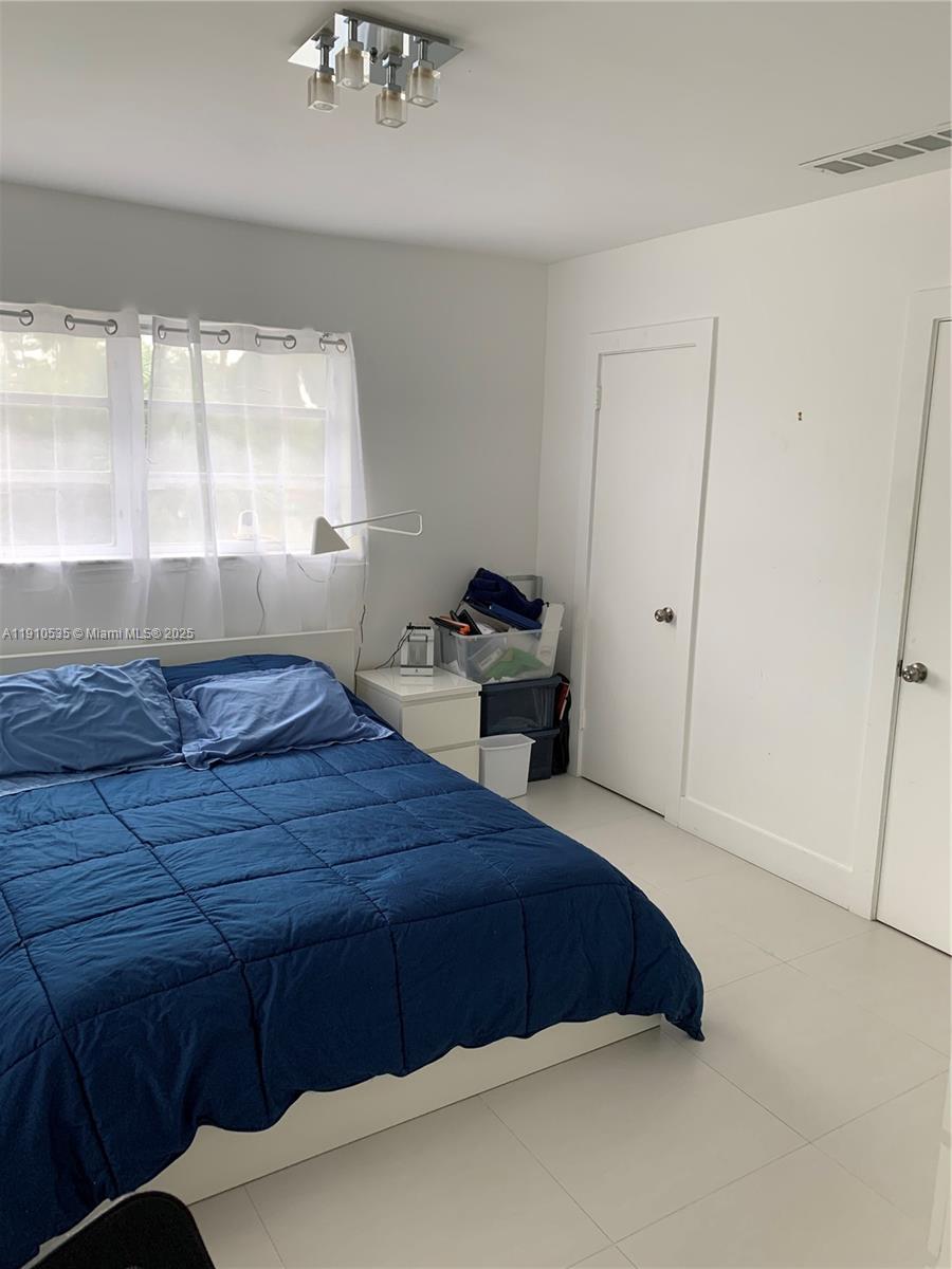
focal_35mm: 26
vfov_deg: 67.3
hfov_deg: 53.1
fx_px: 953
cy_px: 634
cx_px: 476
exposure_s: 1/119
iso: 100
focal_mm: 4.25
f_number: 1.8
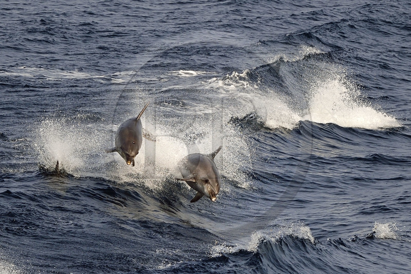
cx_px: 206
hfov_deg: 10.3
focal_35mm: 200
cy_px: 137
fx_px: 2283
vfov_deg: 6.9
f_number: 10
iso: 200
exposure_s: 1/640
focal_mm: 200
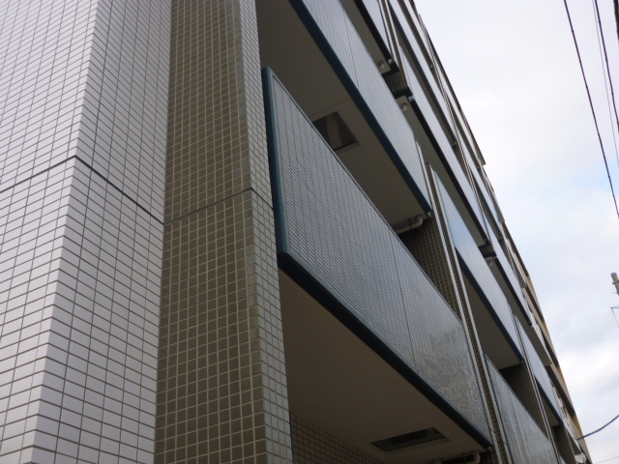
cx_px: 310
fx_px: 644
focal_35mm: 36
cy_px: 232
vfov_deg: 39.7
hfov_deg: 51.4
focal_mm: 6.4
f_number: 3.5
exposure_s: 1/200
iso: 100
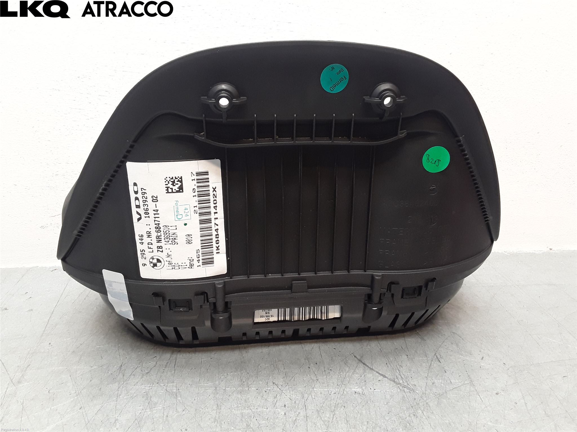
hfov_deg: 63.4
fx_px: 467
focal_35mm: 28
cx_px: 288
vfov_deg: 49.7
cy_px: 216
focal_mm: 2.91
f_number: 1.9
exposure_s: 1/50
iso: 80
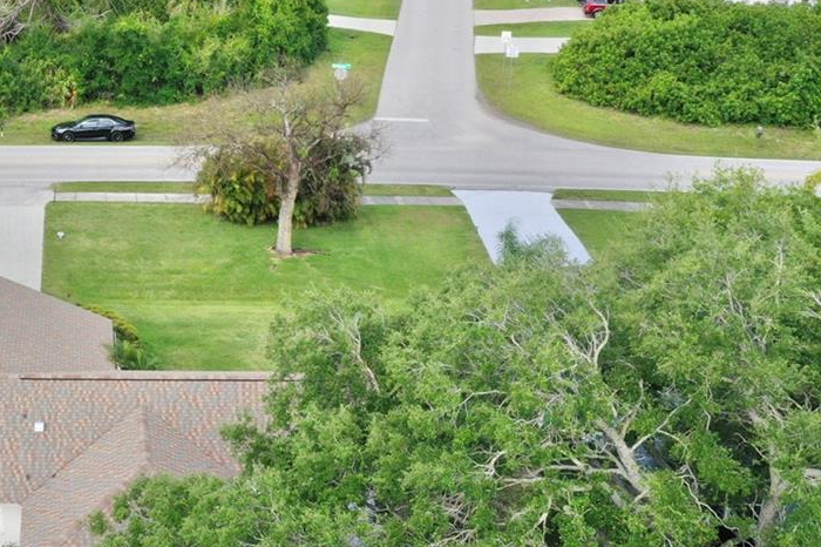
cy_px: 201
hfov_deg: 29.6
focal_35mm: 64
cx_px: 25
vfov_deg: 21.2
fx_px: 1459
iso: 100
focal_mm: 10.26
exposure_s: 1/80
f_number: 10
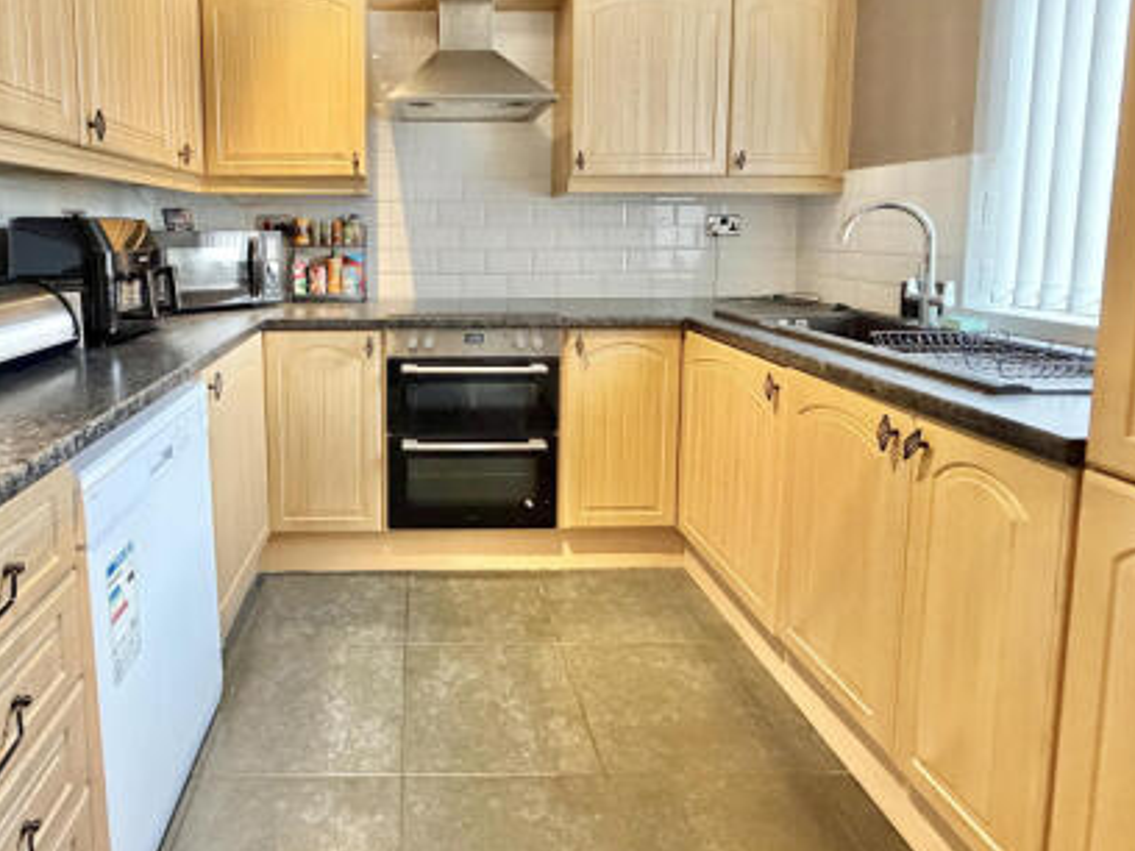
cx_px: 427
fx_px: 656
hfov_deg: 80.3
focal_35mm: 20
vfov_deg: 64.4
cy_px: 288
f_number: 2.2
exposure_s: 1/50
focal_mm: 2.22
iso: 640
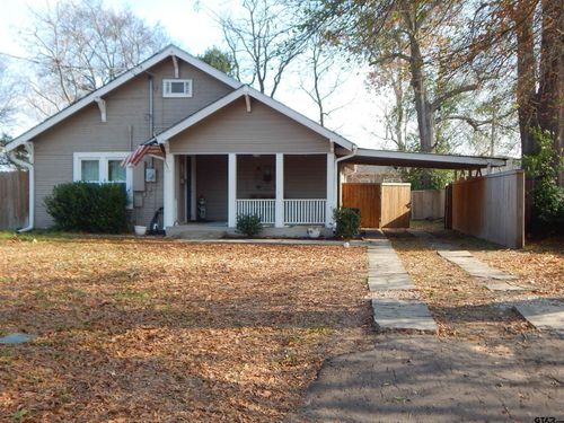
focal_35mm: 38
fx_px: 619
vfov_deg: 37.7
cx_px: 282
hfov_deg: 49.0
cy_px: 212
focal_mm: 6.8
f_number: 3.4
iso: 125
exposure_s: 1/400
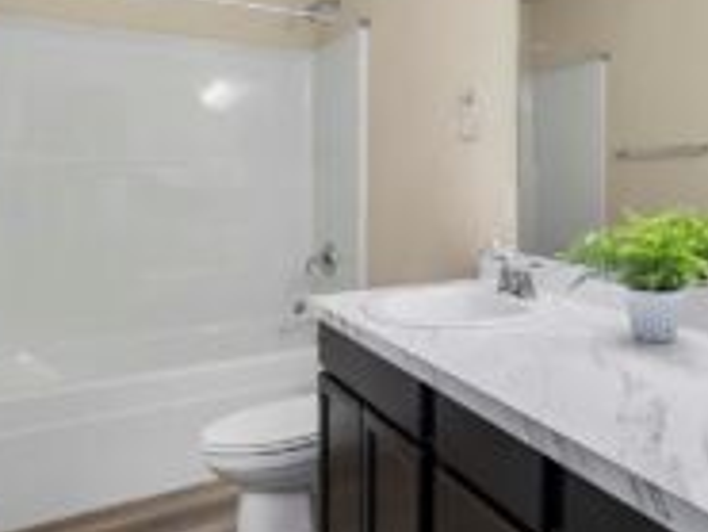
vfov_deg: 51.0
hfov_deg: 61.9
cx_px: 524
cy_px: 209
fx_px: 553
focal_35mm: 27
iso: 80
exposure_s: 1/60
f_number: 7.1
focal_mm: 13
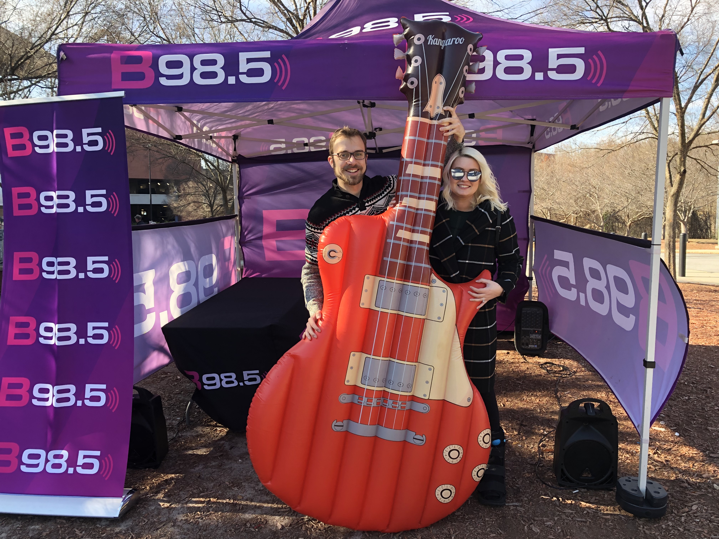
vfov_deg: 49.7
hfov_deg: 63.4
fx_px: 582
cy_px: 270
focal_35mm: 28
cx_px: 360
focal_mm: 3.99
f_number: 1.8
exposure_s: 1/300
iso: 20
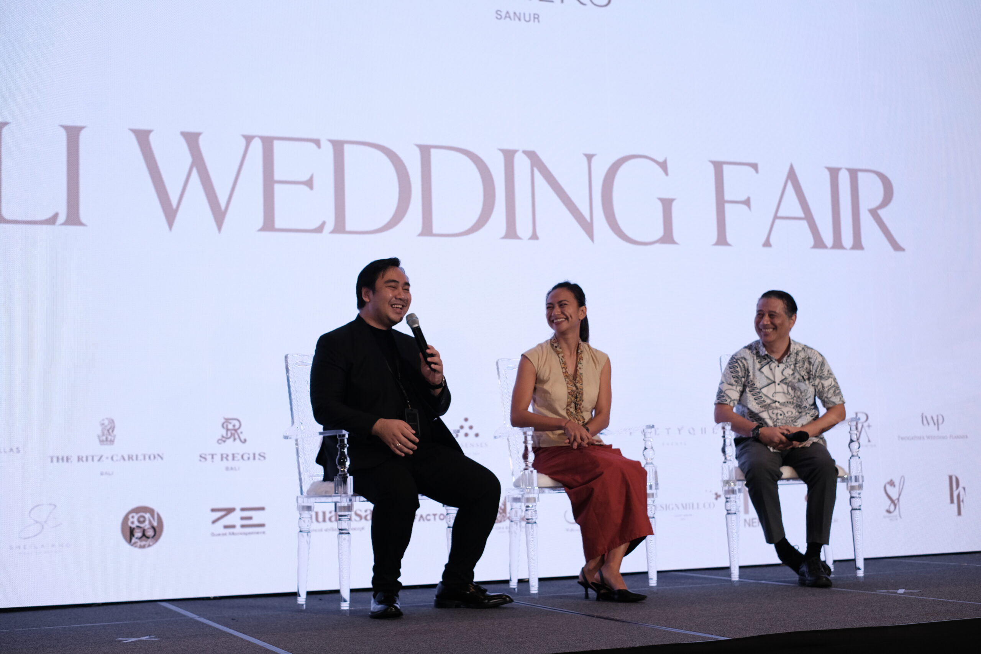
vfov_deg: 25.5
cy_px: 327
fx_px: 1444
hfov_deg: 37.5
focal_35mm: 53
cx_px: 490
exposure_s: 1/125
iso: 640
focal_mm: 35
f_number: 2.8
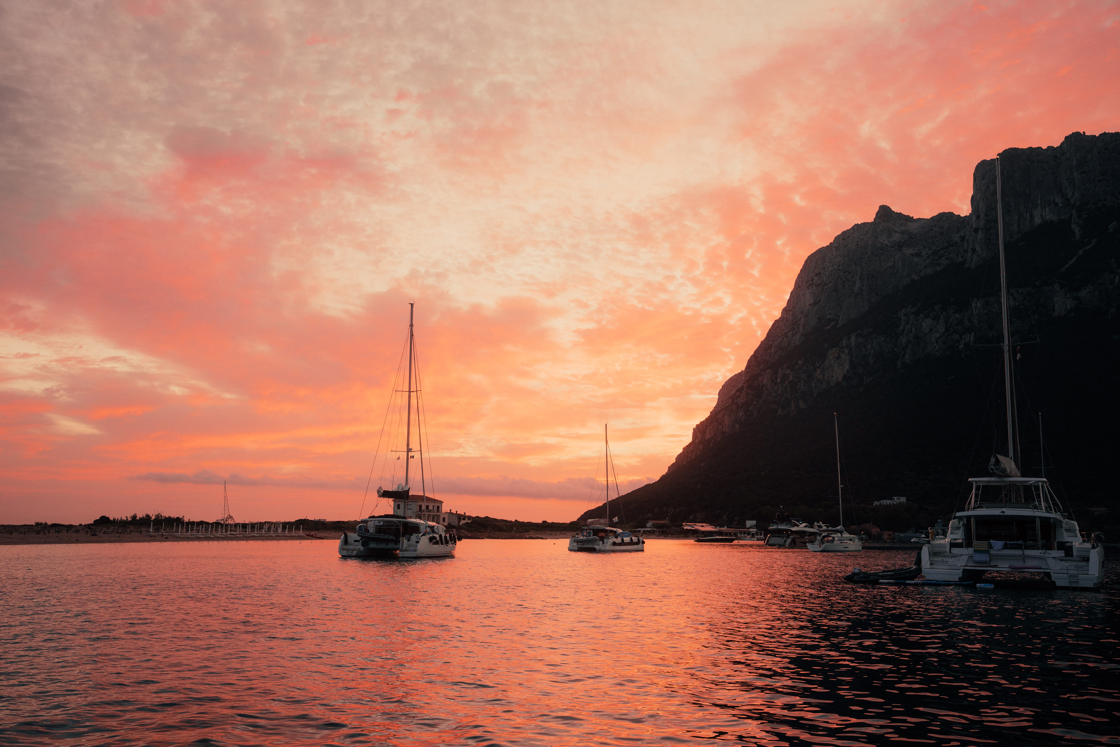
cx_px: 560
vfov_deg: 39.3
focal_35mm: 34
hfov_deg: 56.4
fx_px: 1045
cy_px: 374
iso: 400
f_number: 5
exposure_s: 1/100
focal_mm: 33.6
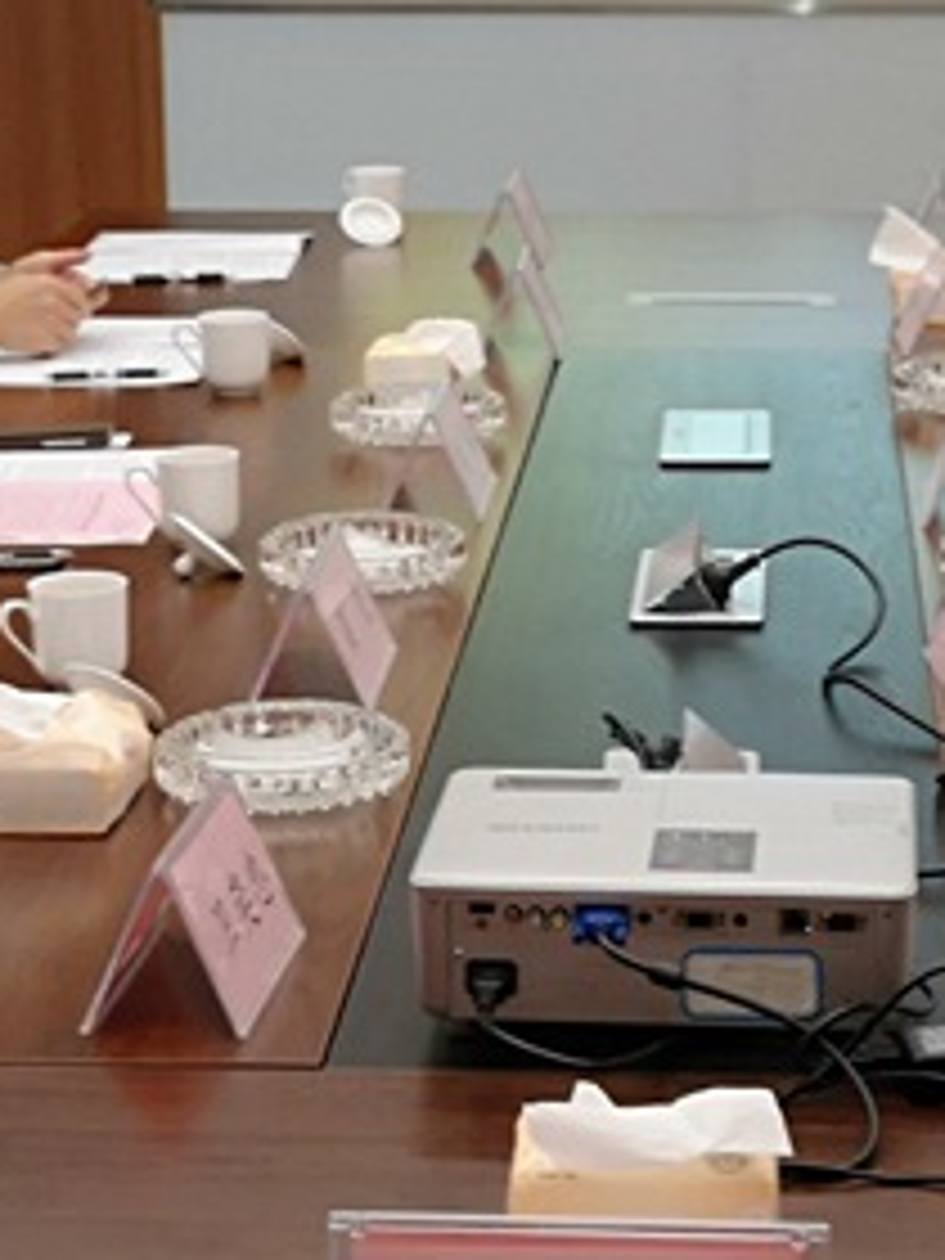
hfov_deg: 14.8
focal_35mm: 100
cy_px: 371
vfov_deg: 19.5
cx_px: 536
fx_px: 3640
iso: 125
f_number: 1.8
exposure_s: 1/33.3
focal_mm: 3.95
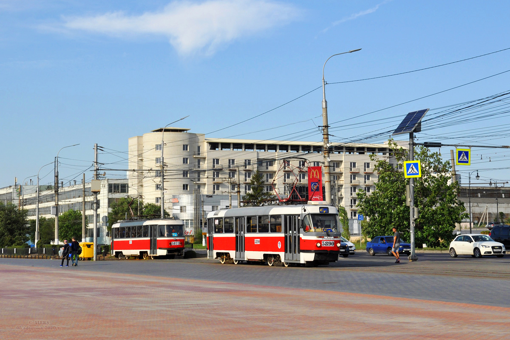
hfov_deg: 33.4
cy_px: 170
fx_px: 850
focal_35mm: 60
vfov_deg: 22.6
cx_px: 255
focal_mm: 40
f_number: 8
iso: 200
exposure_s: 1/500
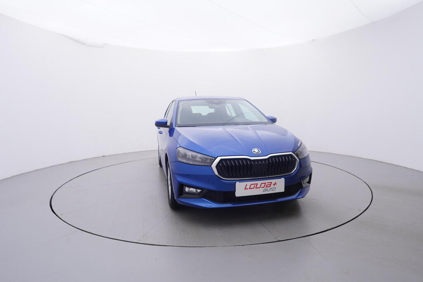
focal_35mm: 22
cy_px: 141
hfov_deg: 77.3
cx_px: 212
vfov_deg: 56.2
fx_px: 265
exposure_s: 1/80
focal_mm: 15
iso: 200
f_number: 5
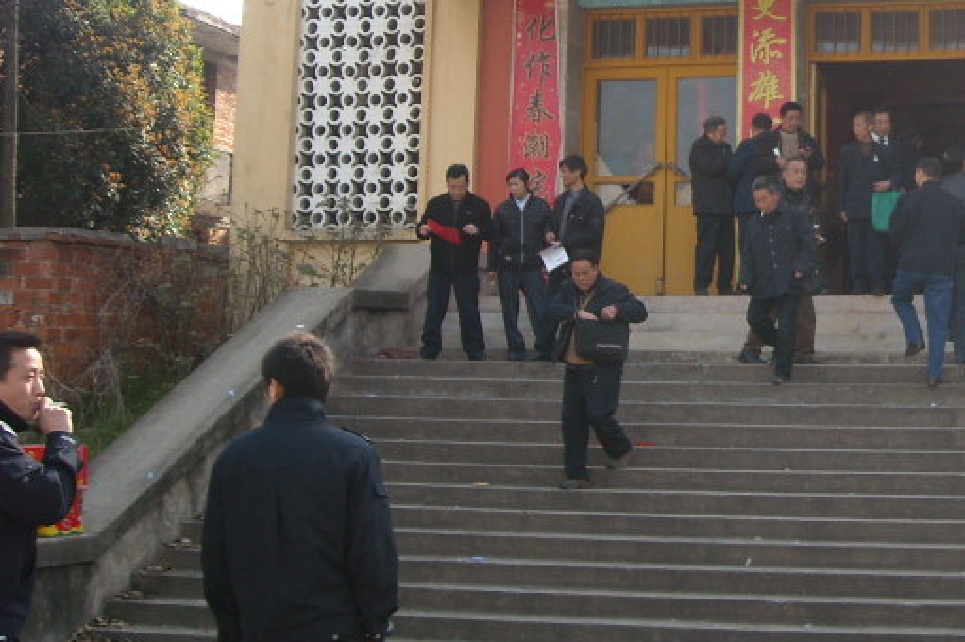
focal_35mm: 73
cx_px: 929
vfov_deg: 18.4
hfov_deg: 26.5
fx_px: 1955
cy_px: 89
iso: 64
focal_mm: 5.7
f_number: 2.8
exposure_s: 1/284
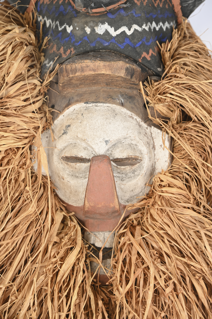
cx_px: 106
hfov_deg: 11.4
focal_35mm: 120
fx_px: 1061
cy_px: 160
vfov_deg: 17.1
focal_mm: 120
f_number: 8
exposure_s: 1/200
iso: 200
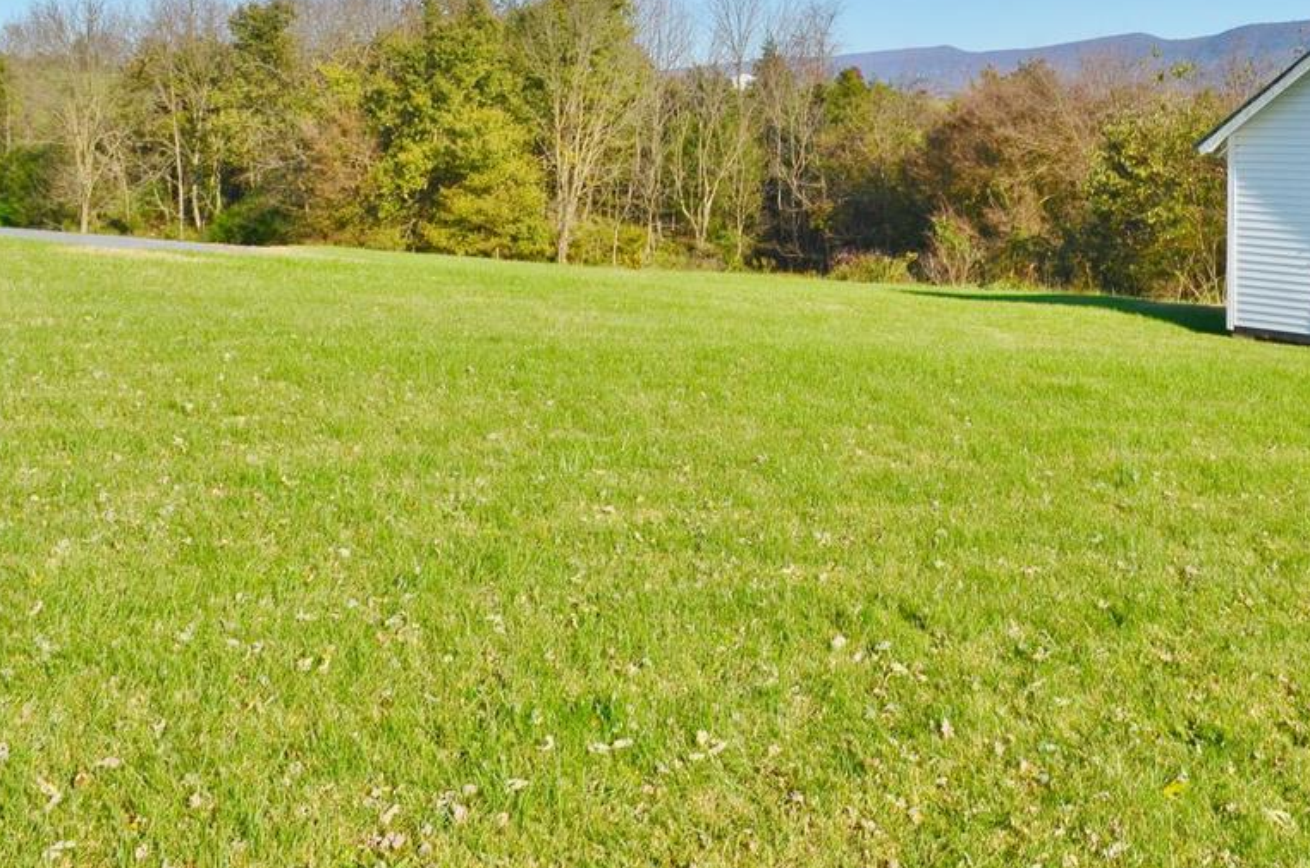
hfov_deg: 38.4
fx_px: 1852
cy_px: 64
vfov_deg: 25.4
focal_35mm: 51
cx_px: 889
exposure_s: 1/320
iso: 200
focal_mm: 18
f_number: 10
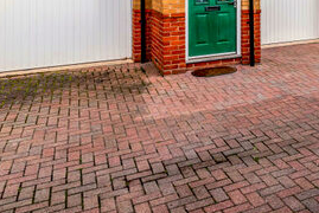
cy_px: -48
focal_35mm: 39
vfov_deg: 29.2
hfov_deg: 43.6
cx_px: 307
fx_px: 346
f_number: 9
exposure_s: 1/400
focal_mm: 15
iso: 100
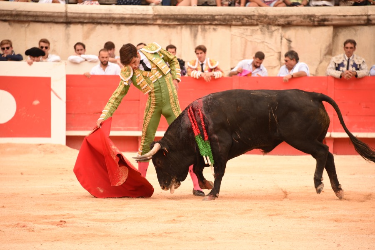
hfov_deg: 9.8
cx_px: 188
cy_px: 125
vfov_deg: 6.5
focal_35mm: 210
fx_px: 2188
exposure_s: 1/640
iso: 450
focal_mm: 210
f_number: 5.6
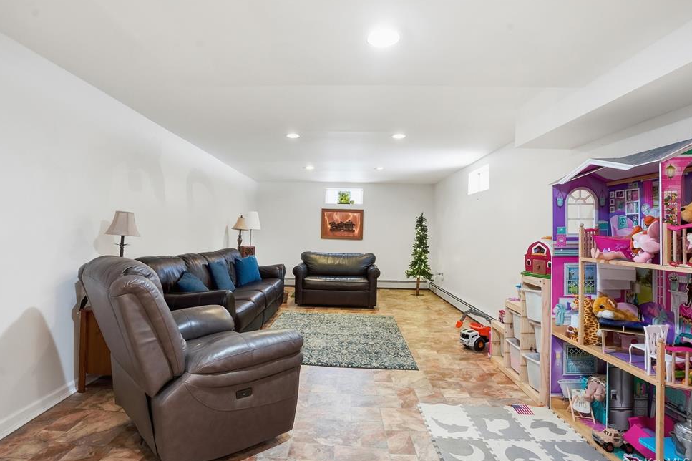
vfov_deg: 67.3
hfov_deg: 89.9
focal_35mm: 18
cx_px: 328
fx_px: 346
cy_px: 228
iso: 3200
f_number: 8
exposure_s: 1/3200
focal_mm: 17
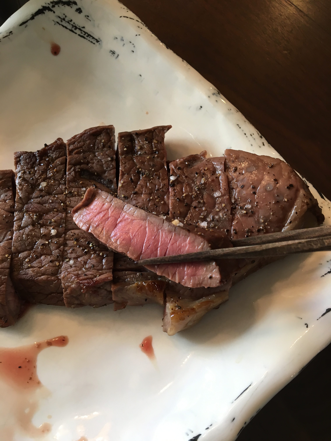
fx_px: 370
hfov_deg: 48.2
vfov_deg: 61.7
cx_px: 166
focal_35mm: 29
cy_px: 220
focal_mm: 4.15
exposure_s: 1/30
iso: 50
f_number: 2.2
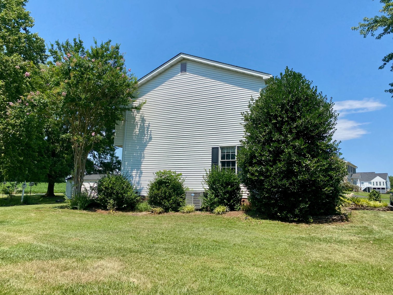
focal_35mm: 26
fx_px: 295
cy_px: 148
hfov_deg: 67.3
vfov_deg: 53.1
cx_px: 196
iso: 32
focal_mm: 4.25
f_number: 1.8
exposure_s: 1/2967
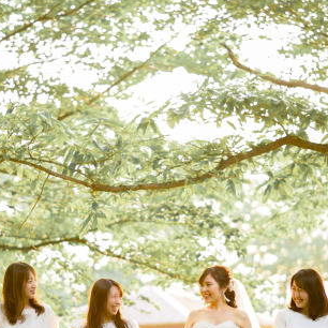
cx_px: 156
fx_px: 2026
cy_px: 257
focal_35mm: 189
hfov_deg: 9.3
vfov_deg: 9.2
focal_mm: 85
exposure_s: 1/160
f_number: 1.8
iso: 400
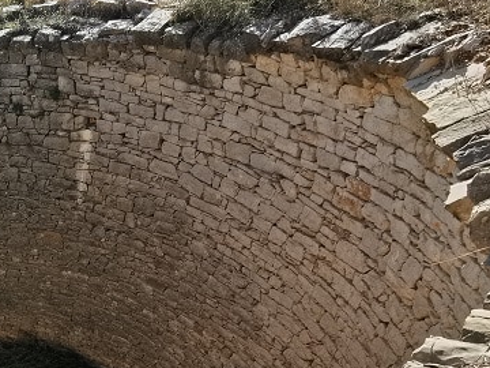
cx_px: -45
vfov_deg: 34.7
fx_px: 580
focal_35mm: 41
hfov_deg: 38.2
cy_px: 258
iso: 50
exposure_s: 1/1274
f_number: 2.2
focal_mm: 2.35
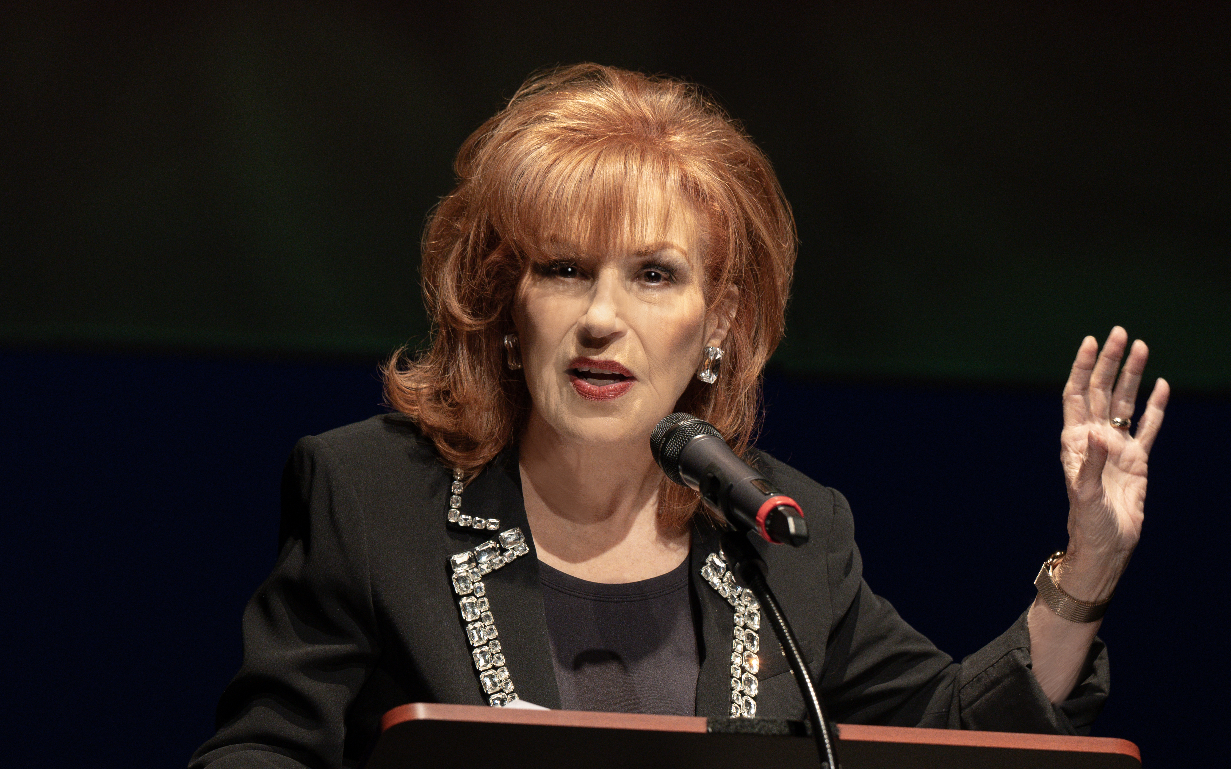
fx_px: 7649
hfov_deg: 9.2
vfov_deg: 5.8
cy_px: 525
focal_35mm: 228
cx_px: 536
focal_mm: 167
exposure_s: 1/250
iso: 2000
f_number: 4.5
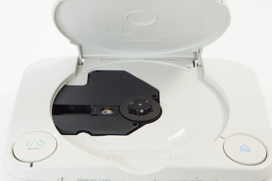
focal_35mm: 86
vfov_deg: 15.9
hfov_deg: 23.6
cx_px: 140
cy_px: 93
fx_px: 650
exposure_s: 1/80
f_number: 6.3
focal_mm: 50
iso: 1250
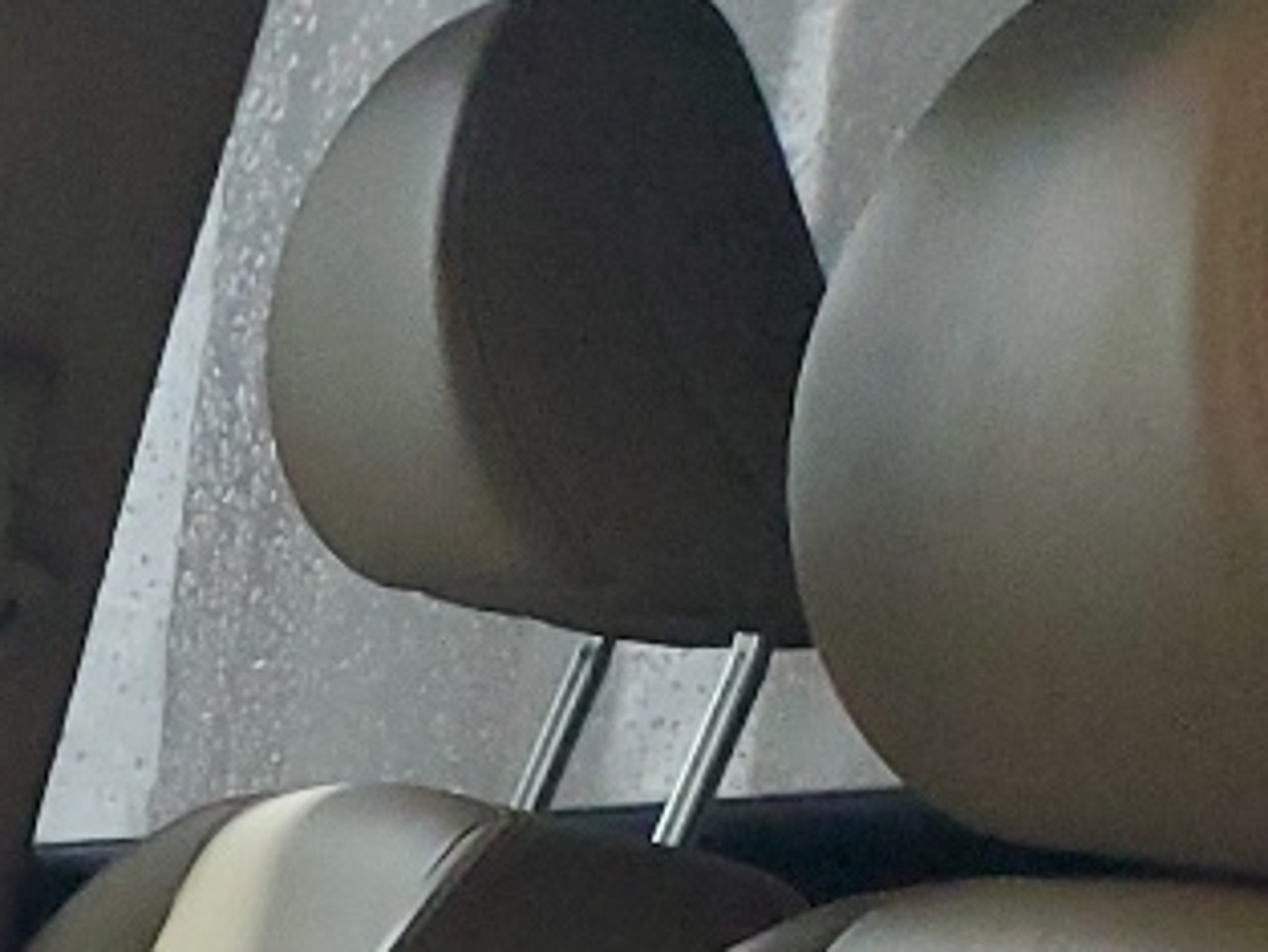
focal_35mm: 133
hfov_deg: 11.6
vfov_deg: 9.7
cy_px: 2358
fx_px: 4874
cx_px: -1969
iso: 188
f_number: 1.5
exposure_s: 1/60.2
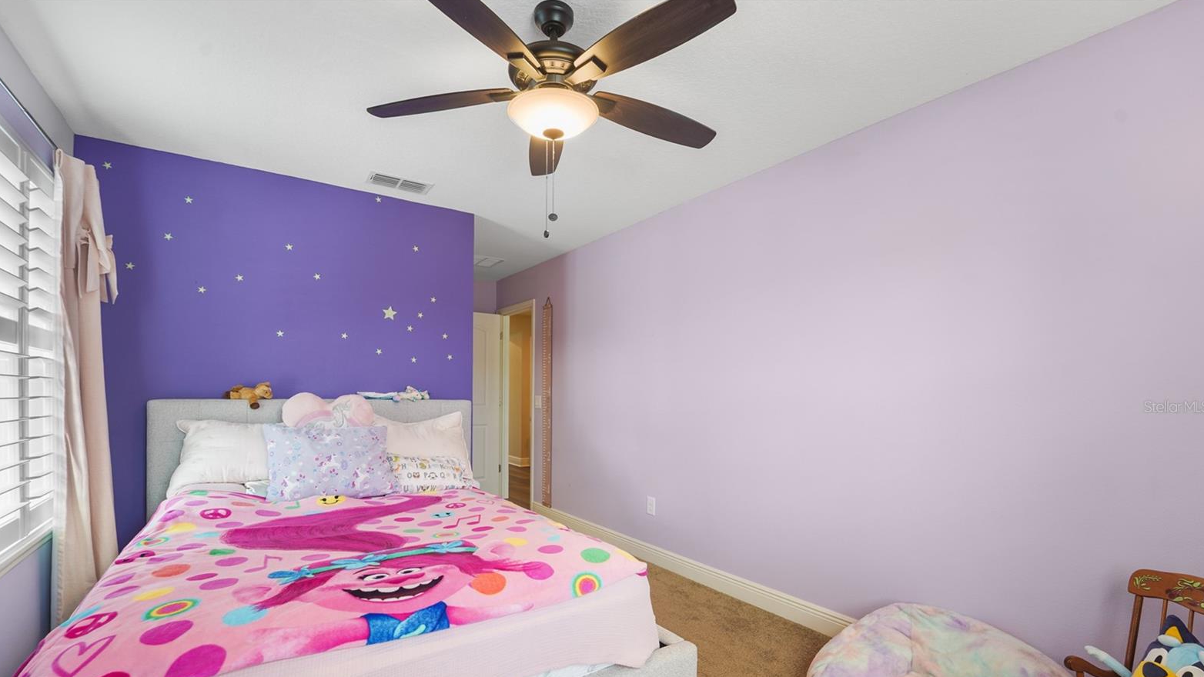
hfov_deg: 103.0
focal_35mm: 15
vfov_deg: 69.8
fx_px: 479
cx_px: 597
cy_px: 406
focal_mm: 14
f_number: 8
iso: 200
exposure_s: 1/50
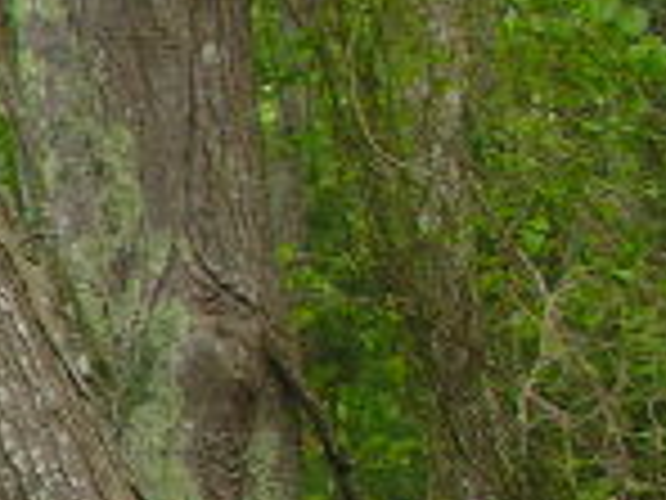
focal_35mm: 208
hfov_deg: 8.3
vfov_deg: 6.9
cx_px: -1206
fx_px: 4002
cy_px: 973
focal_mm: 8.9
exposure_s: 1/46.4
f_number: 3.6
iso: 50
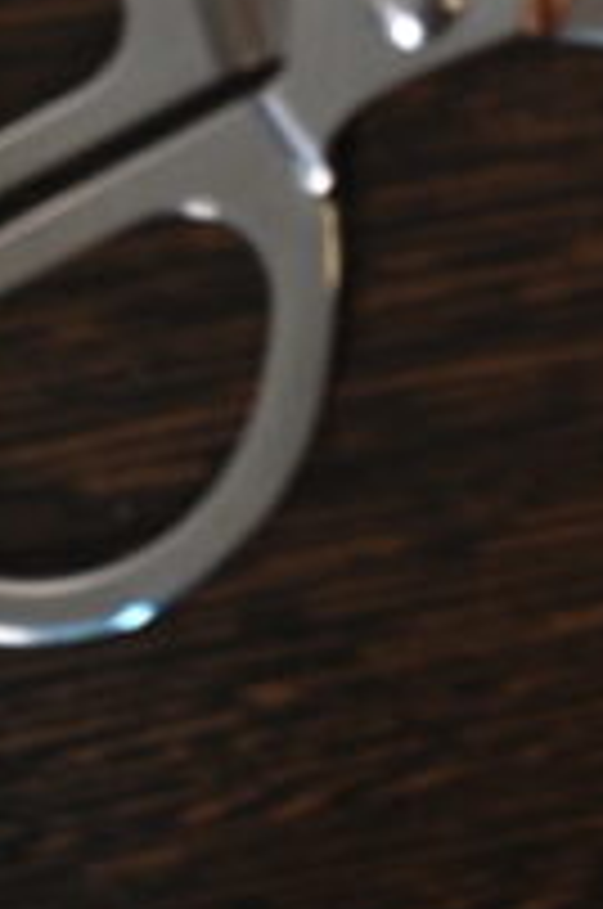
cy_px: -994
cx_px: 1202
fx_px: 6882
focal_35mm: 273
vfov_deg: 7.2
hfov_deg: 4.9
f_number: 4.5
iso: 1600
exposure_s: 1/125
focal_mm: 61
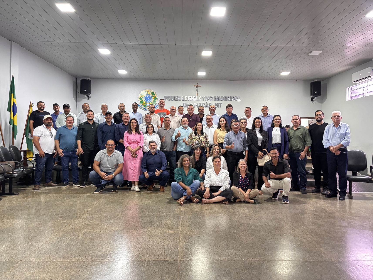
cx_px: 186
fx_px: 280
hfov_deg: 67.3
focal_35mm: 26
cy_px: 140
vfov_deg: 53.1
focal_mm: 5.96
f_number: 1.6
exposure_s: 1/30
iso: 640
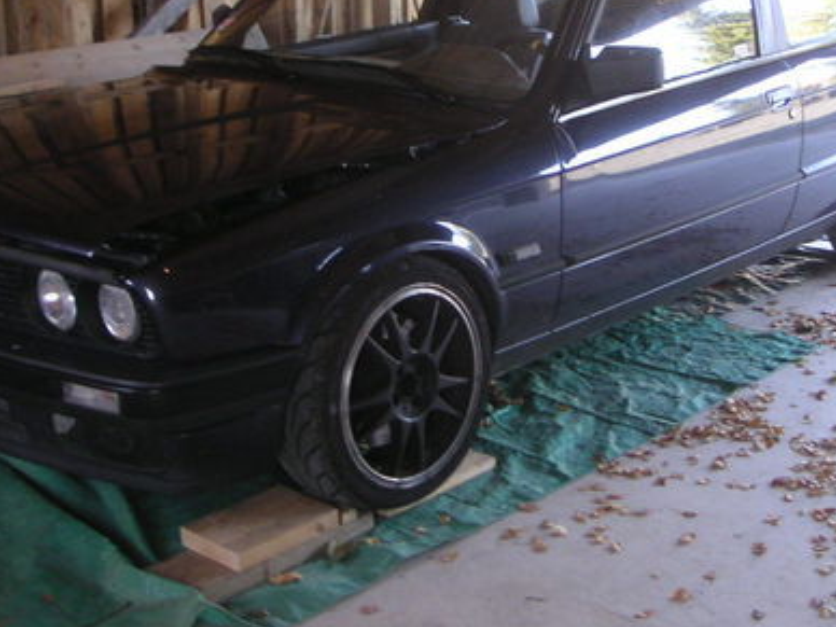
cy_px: 181
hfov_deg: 31.6
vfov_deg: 23.8
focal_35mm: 61
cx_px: 474
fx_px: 1473
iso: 100
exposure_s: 1/20
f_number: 2.8
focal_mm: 5.7
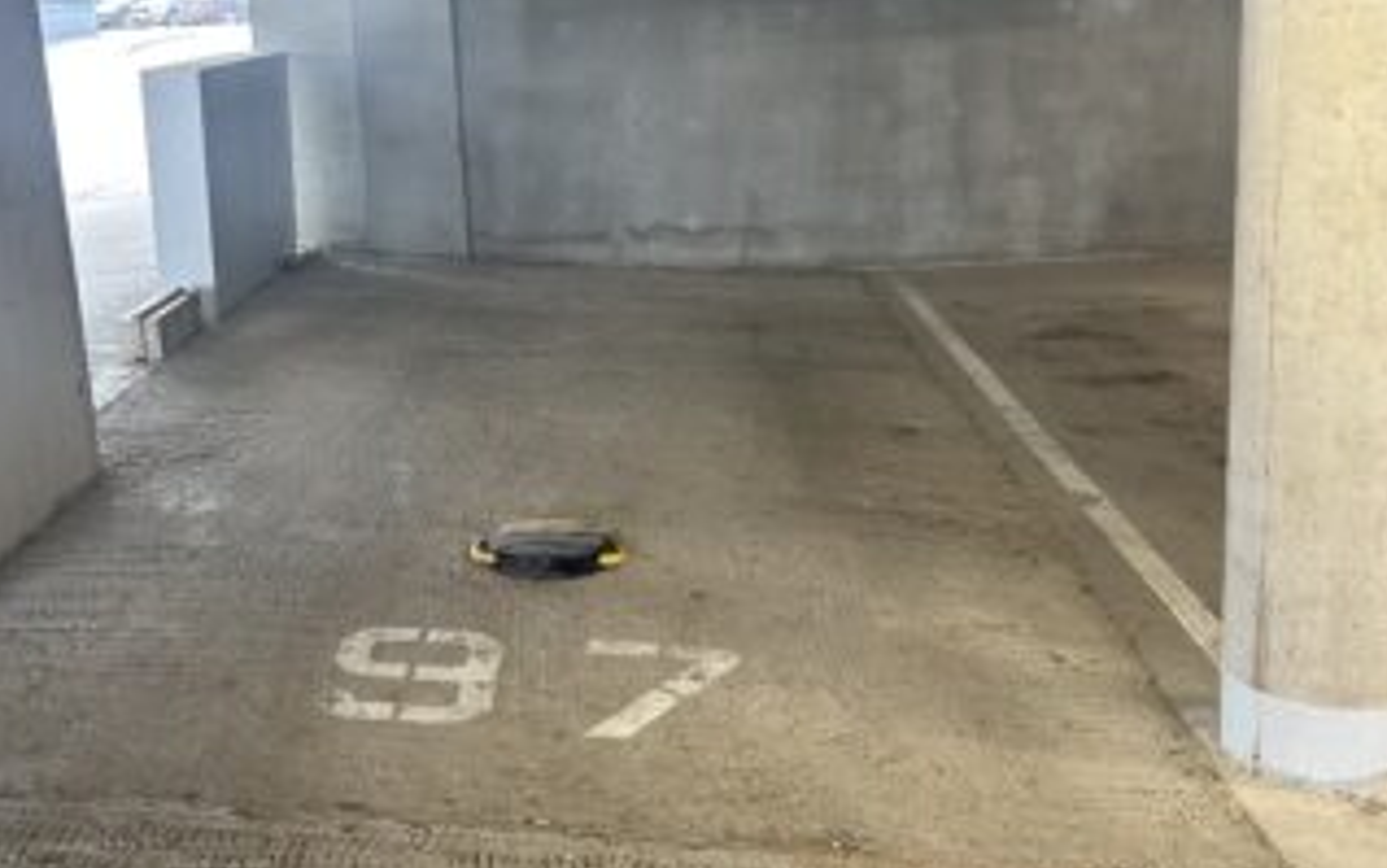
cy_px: 362
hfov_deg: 59.1
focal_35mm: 32
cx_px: 550
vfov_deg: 39.3
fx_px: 1210
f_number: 1.78
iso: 160
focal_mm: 6.86
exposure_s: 1/50
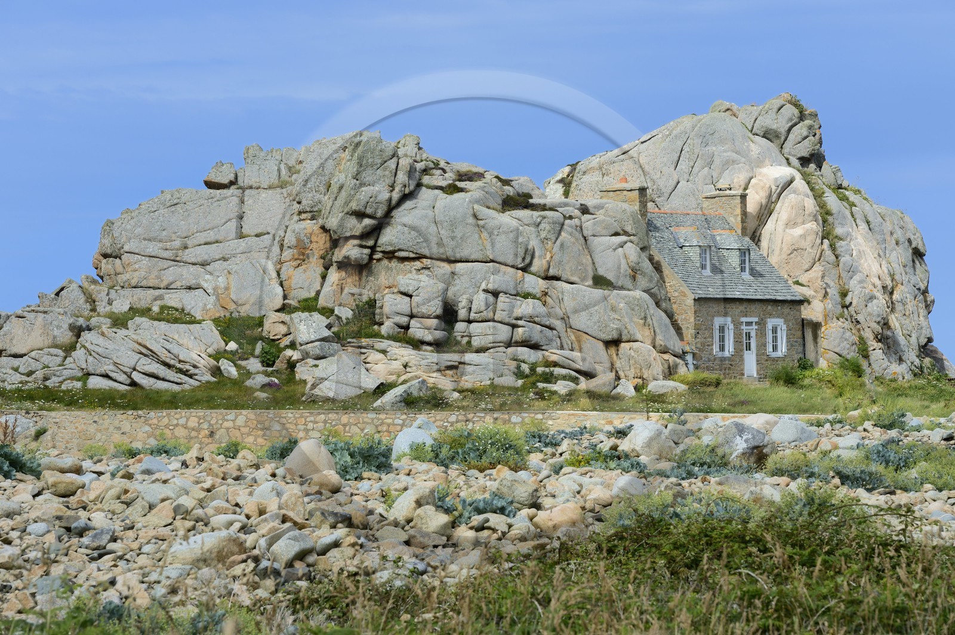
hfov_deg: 13.3
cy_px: 318
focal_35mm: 155
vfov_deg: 8.8
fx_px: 4108
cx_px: 478
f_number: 11
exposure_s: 1/250
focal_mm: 155
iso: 200
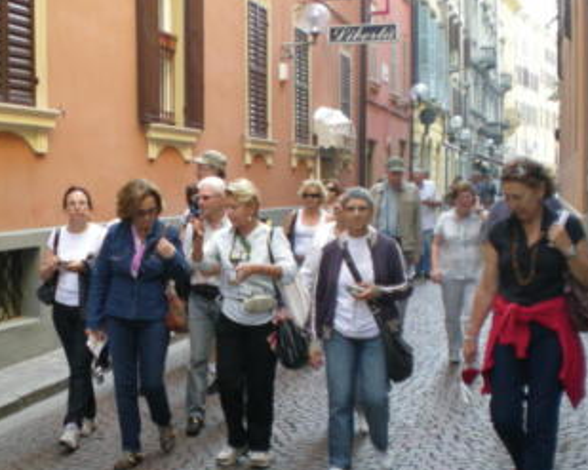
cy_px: 277
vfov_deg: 25.3
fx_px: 1044
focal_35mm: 60
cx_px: 133
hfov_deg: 30.8
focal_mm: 6.3
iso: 100
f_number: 3.1
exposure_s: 1/60.6
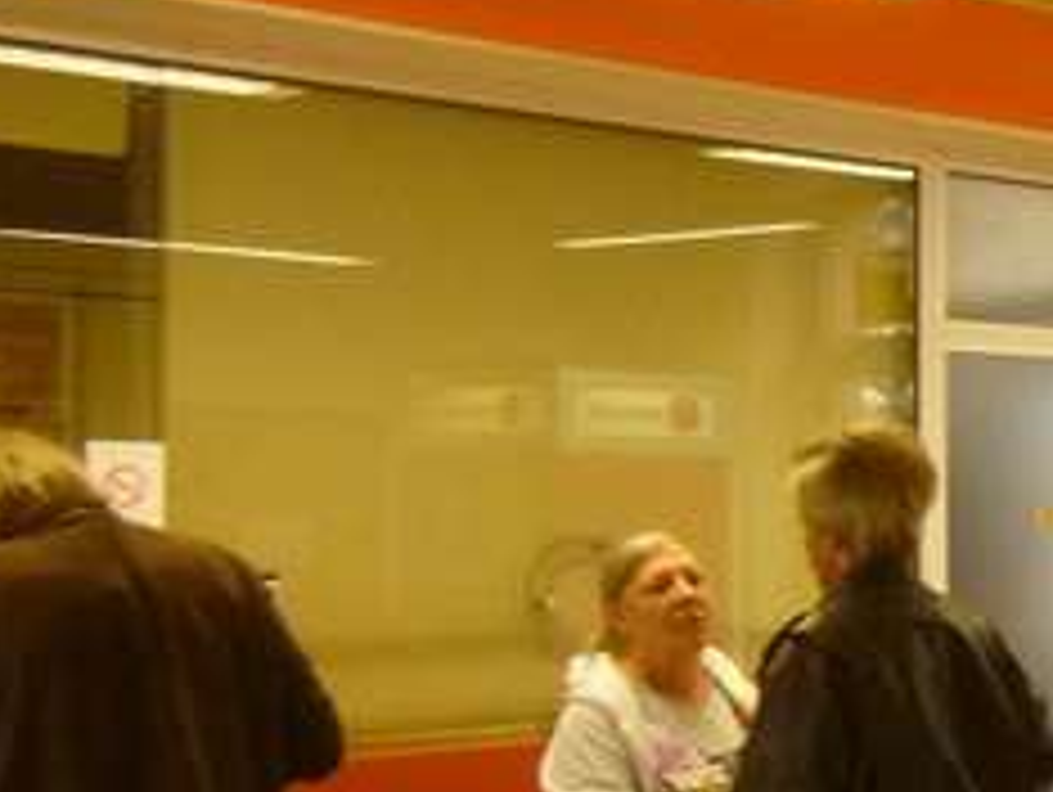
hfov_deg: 19.7
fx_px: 2497
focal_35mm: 82
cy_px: 508
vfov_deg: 18.0
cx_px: 1706
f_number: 3.1
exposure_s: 1/40
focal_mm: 4.5
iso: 400
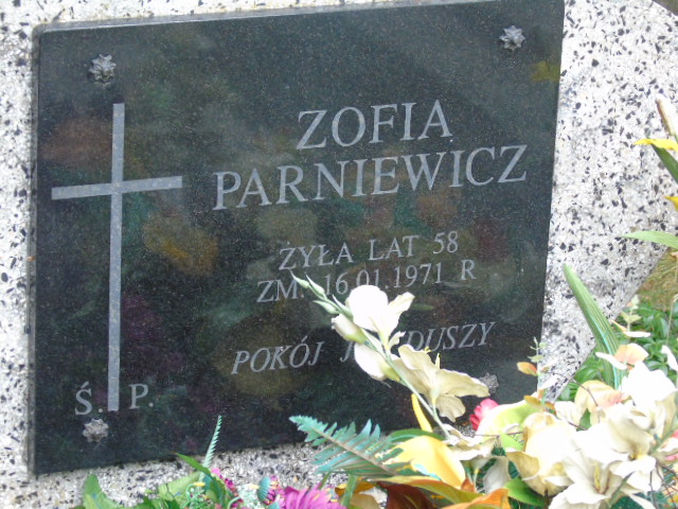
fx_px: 2781
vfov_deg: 10.4
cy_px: 254
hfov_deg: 13.9
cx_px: 339
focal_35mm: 142
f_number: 4.7
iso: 500
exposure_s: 1/60
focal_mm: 25
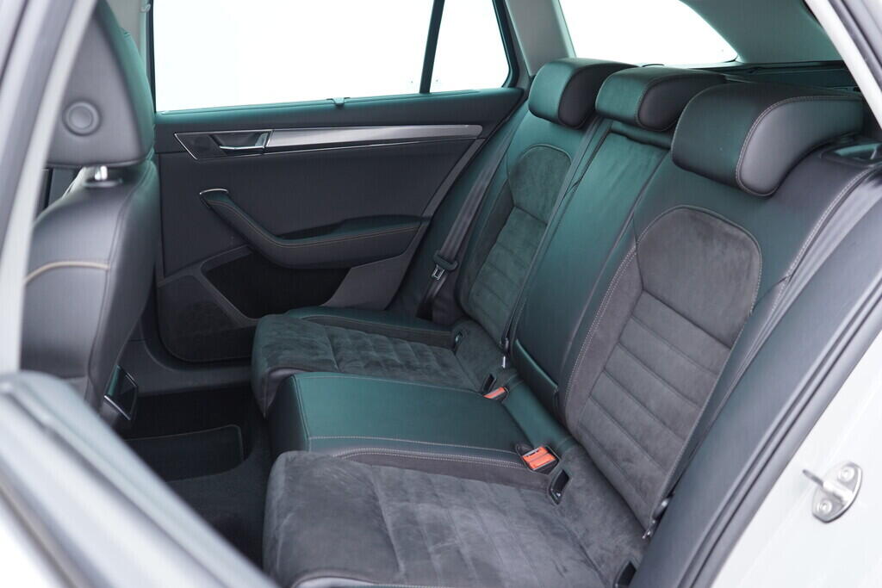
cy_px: 294
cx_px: 441
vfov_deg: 36.9
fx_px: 882
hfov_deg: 53.1
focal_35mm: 36
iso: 400
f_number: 2.8
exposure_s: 1/40
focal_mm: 24
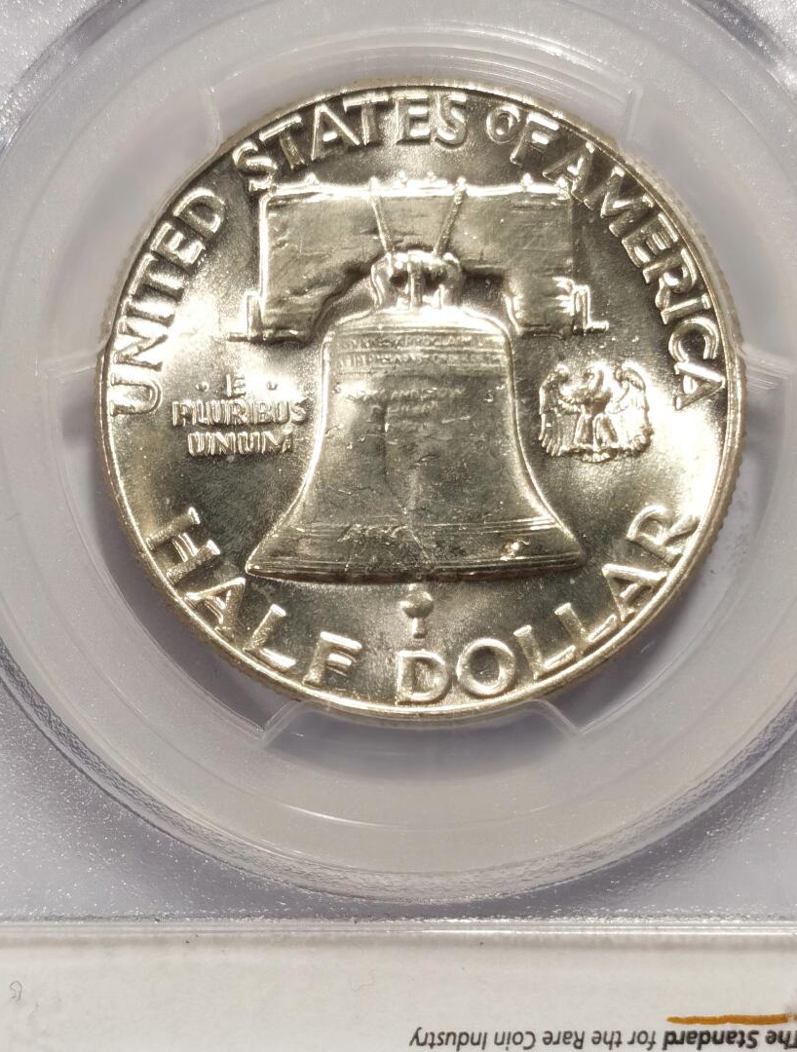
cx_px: 417
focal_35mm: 90
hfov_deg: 16.5
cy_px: 643
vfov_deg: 21.7
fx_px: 2746
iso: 100
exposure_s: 1/100
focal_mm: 5.56
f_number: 16
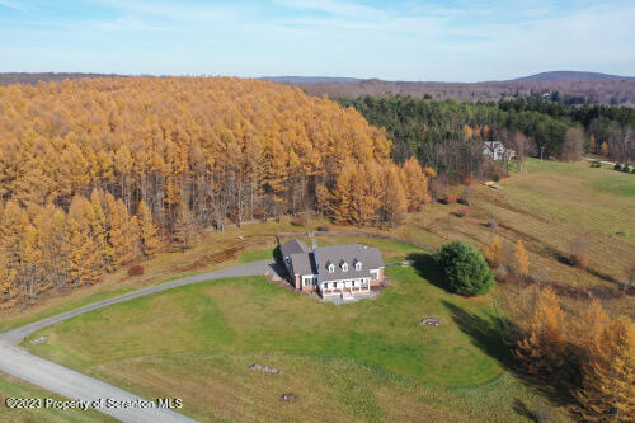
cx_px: 318
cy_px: 212
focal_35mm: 28
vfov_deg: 46.4
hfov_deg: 65.5
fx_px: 494
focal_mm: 10.26
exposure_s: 1/1000
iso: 100
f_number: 3.2
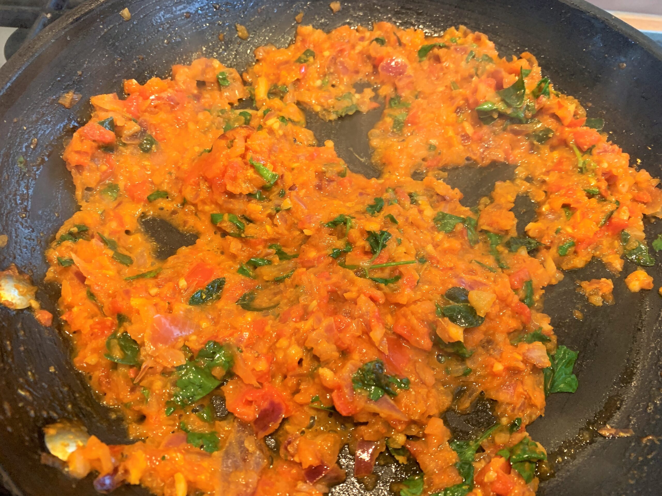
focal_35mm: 26
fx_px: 497
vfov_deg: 53.1
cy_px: 248
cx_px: 331
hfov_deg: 67.3
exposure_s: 1/33
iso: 320
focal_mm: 4.25
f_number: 1.8
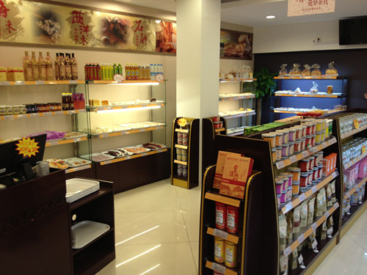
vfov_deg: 40.7
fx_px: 371
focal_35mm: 35
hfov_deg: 52.6
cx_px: 184
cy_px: 138
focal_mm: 4.28
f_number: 2.4
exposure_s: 1/30
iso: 64
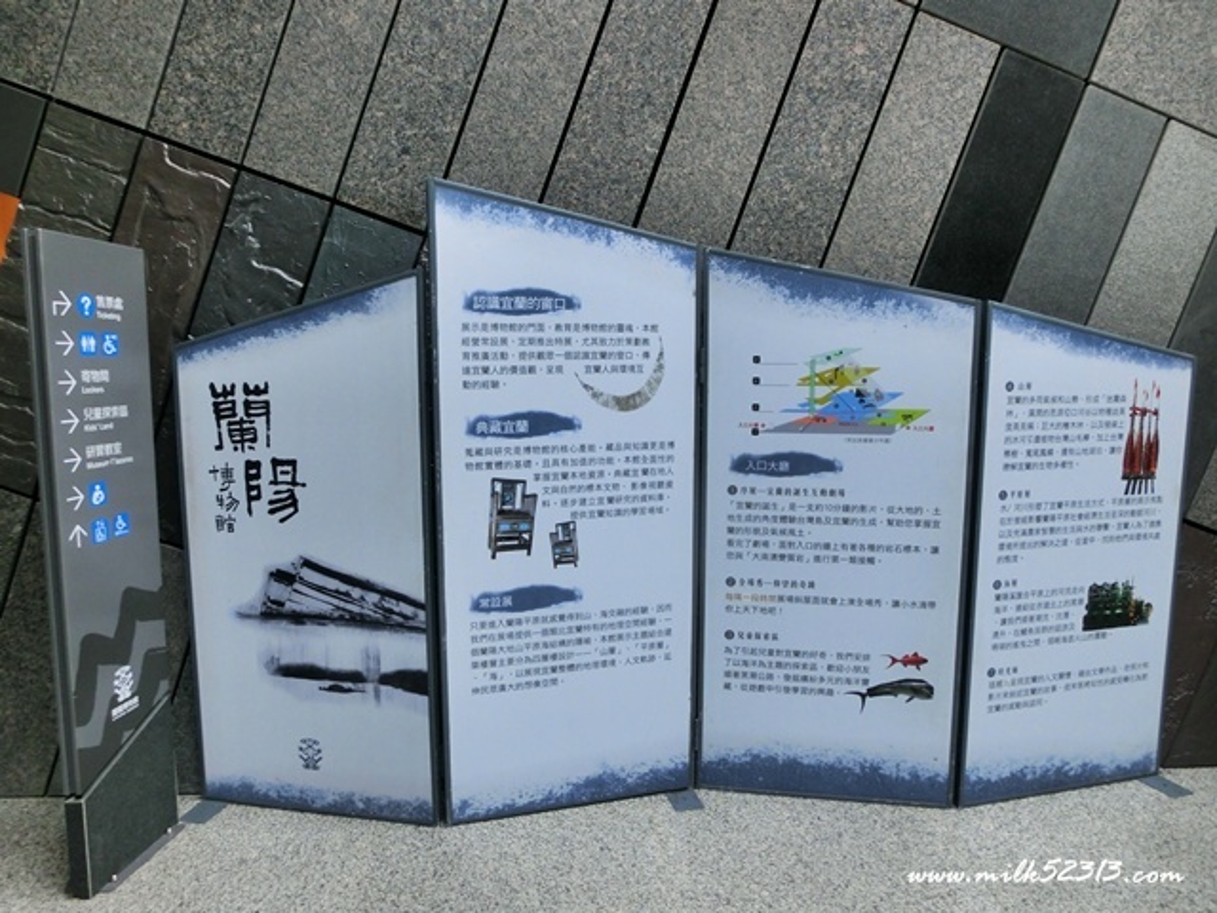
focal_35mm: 24
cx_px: 608
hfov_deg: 71.6
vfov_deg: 56.8
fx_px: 844
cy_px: 456
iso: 100
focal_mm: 4.24
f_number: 3
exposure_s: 1/60
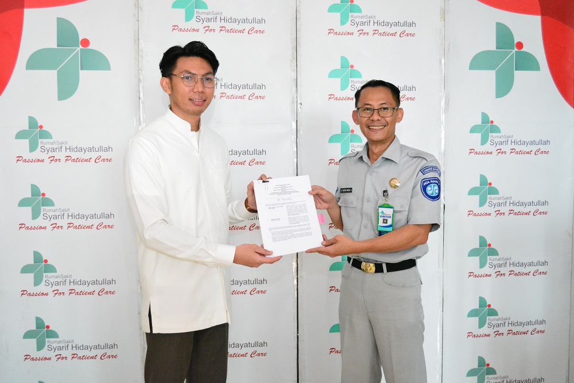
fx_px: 622
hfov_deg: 49.6
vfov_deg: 34.2
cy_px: 192
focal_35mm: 39
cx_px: 287
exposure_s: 1/100
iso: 6400
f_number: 4
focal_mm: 26
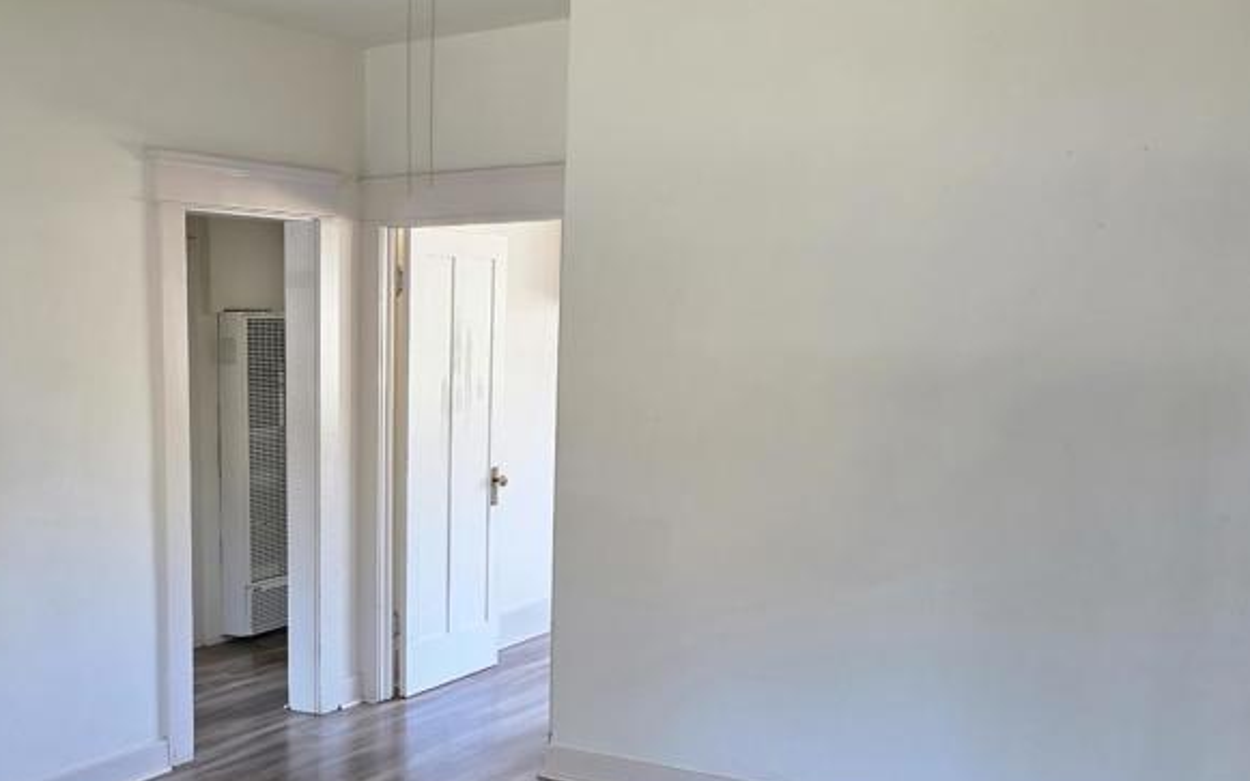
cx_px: 284
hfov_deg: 44.4
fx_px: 1465
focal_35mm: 43
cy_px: 564
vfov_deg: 29.5
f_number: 1.7
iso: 160
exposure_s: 1/120
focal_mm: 6.3
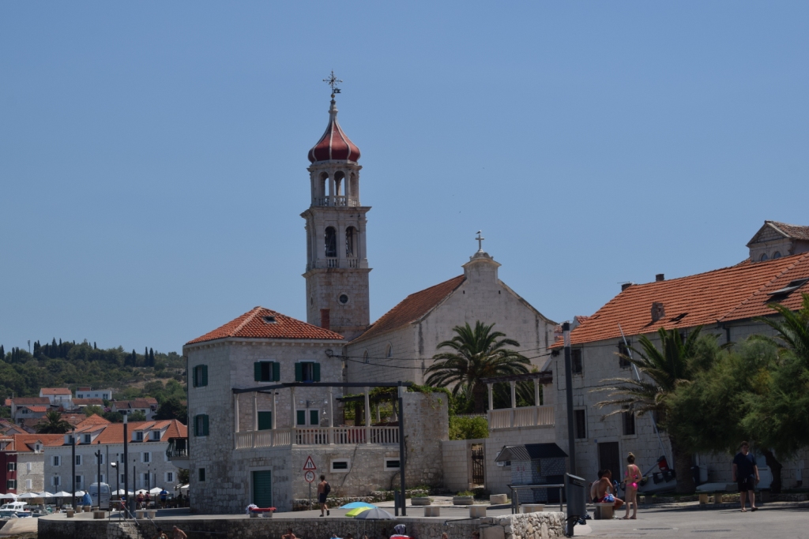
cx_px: 404
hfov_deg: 24.6
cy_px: 270
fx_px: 1854
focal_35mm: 82
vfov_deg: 16.6
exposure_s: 1/250
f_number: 10
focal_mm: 55
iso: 250
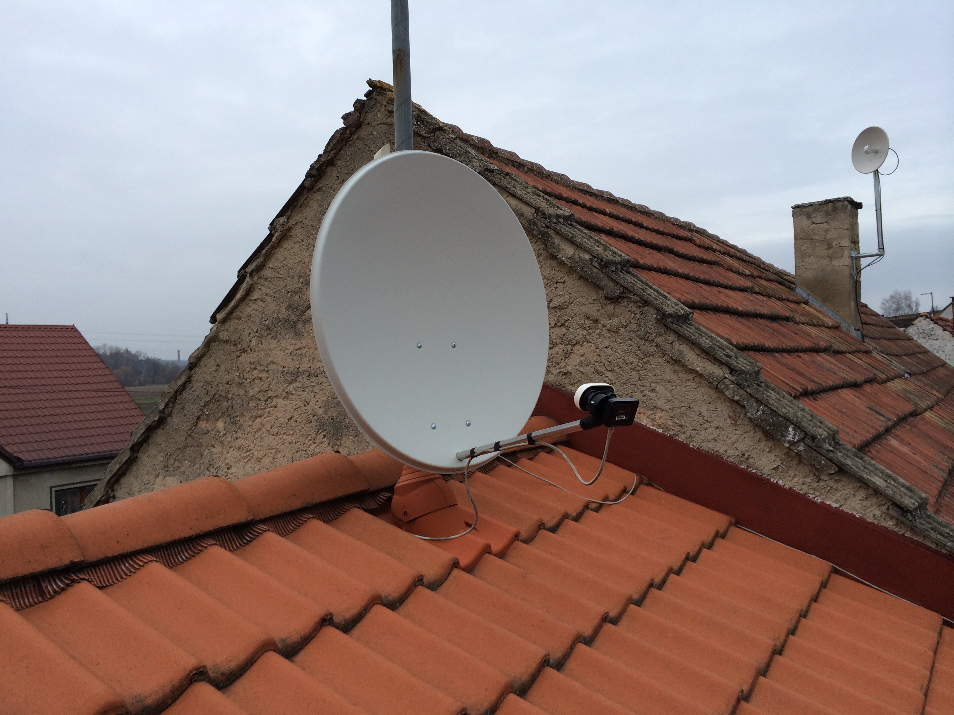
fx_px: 827
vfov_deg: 46.8
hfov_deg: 60.0
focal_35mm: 30
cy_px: 358
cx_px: 477
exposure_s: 1/60
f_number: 2.2
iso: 40
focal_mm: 4.12
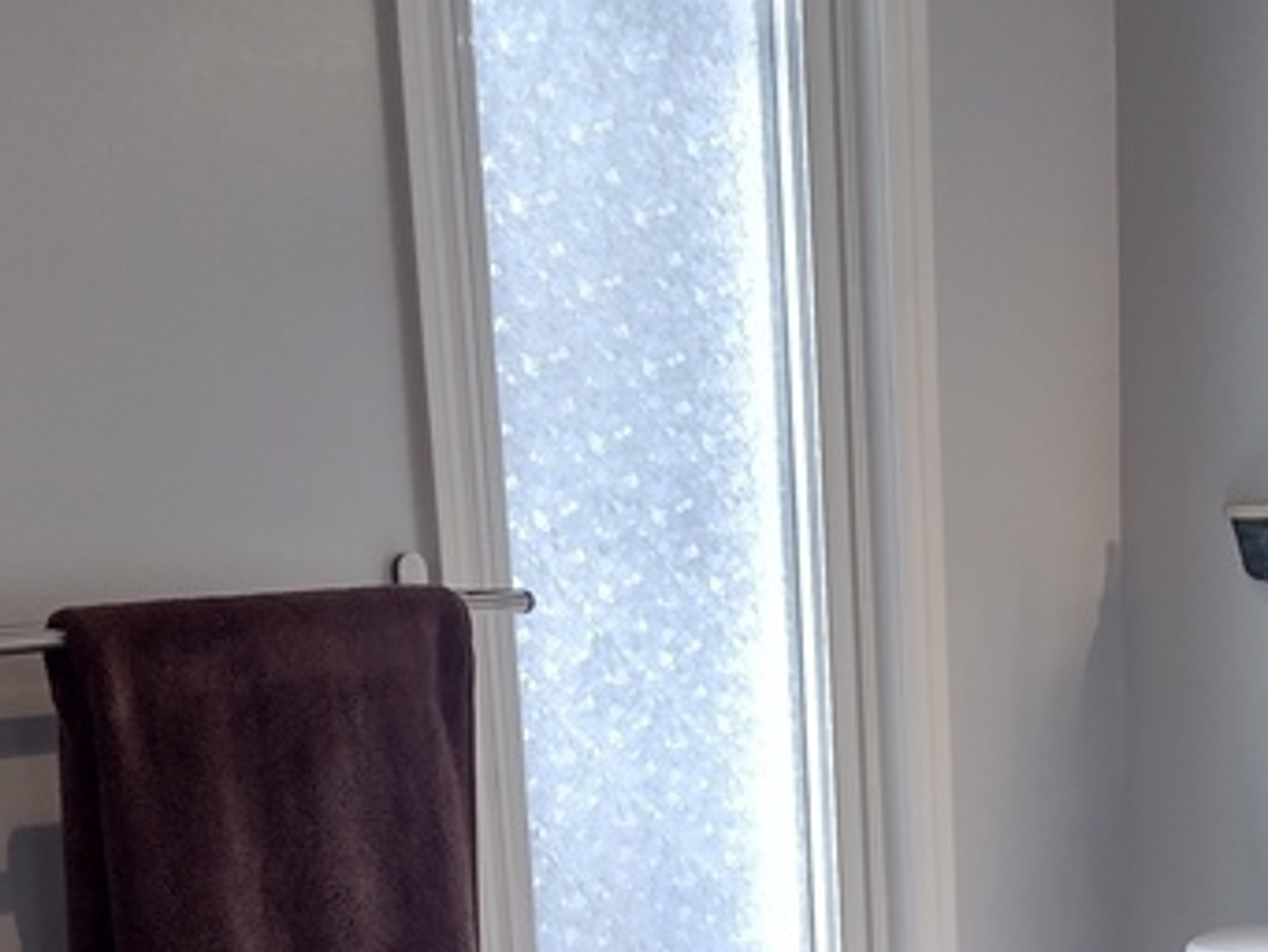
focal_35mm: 81
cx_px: 989
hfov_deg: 23.8
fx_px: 2968
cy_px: 1056
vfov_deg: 17.6
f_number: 1.7
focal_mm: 4.71
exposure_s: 1/60
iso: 104
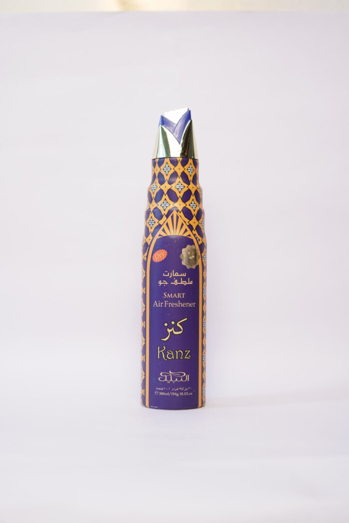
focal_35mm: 50
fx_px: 727
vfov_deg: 39.6
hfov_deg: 27.0
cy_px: 262
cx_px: 174
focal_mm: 50
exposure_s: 1/160
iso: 800
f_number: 4.5
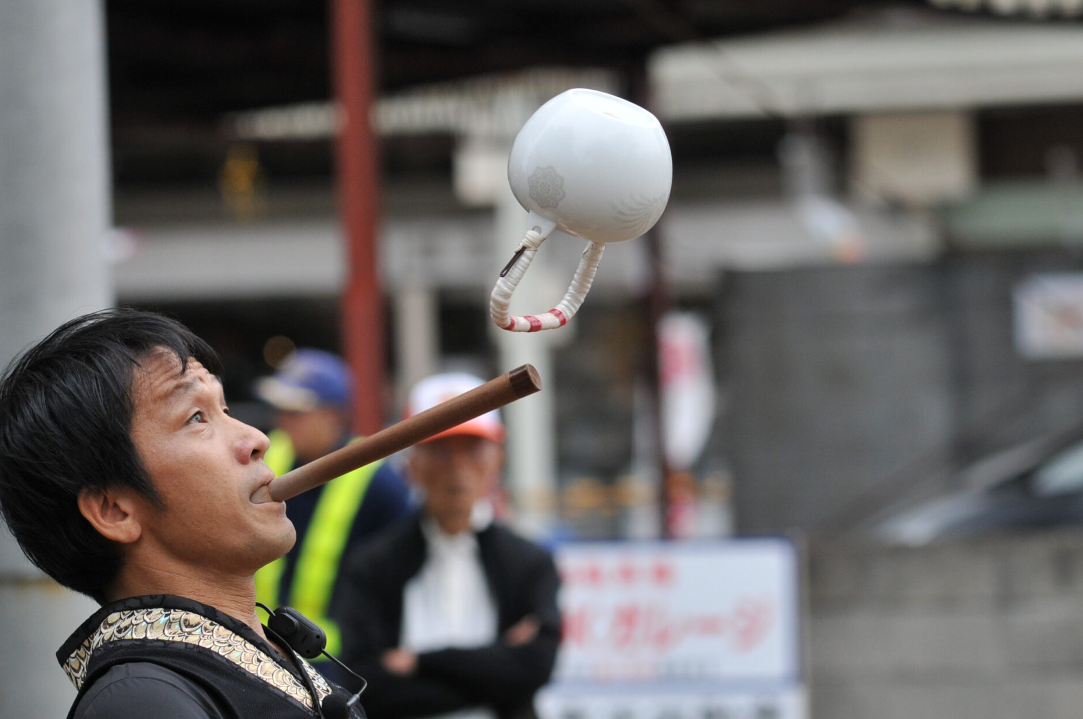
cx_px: 513
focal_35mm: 278
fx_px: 8343
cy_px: 466
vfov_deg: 4.9
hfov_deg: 7.4
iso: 400
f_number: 4
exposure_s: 1/640
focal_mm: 135
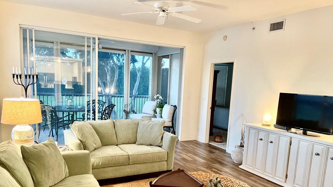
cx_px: 169
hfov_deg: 66.0
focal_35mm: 29
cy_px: 126
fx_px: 256
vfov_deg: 39.7
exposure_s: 1/40
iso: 500
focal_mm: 5.1
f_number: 1.6
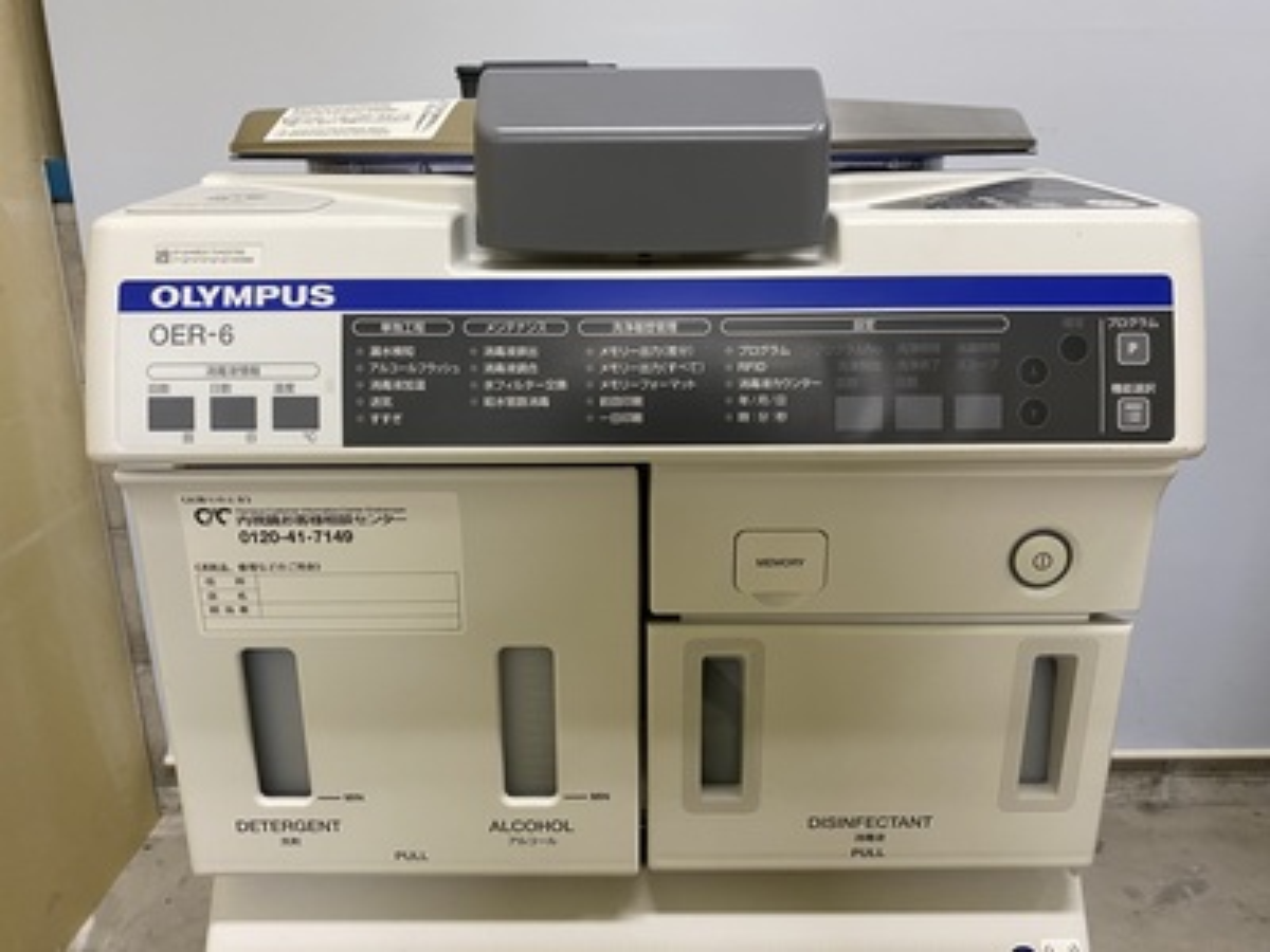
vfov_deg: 53.1
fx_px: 954
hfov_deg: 67.3
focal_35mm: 26
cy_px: 476
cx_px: 635
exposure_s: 1/60
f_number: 1.8
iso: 100
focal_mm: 4.25
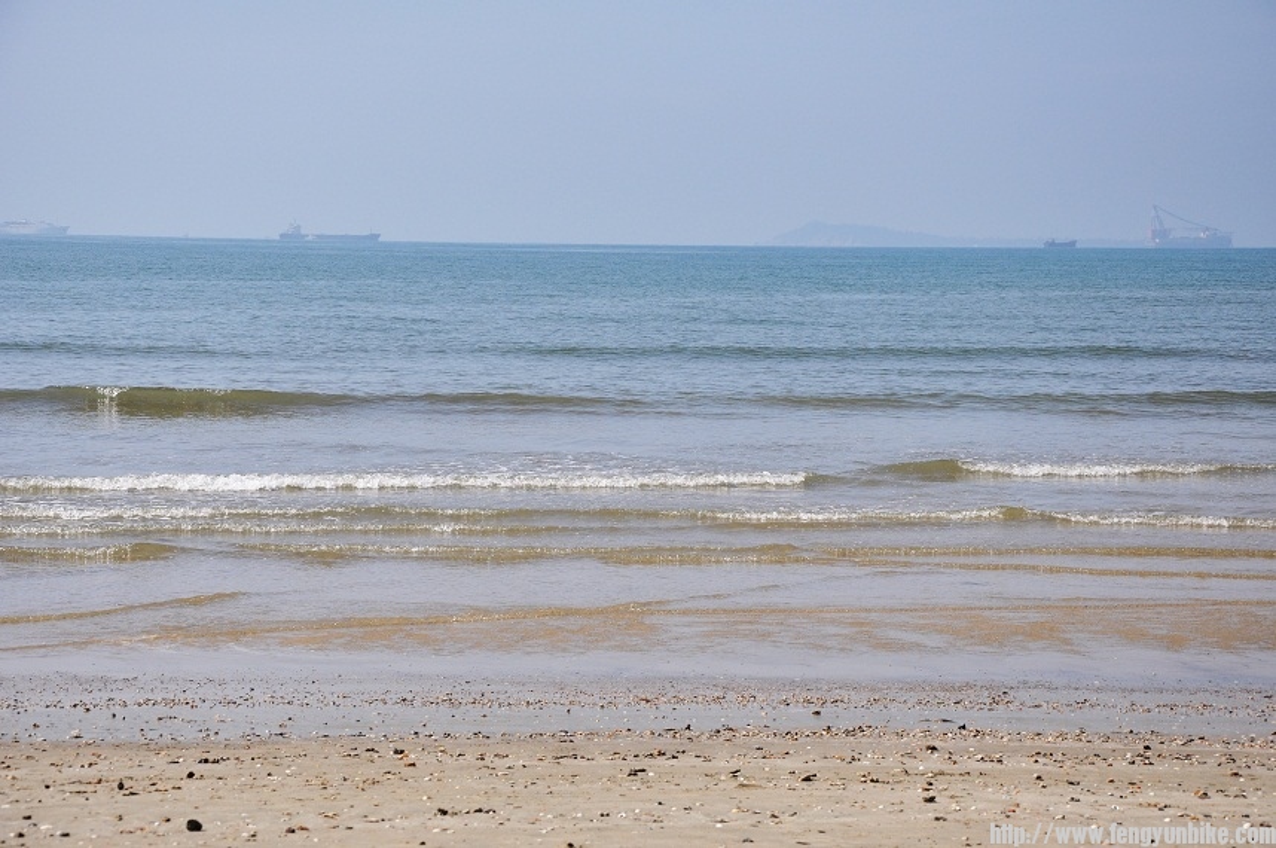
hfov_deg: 20.6
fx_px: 3505
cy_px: 424
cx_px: 638
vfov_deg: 13.8
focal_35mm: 99
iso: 200
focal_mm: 66
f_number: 8
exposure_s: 1/1000
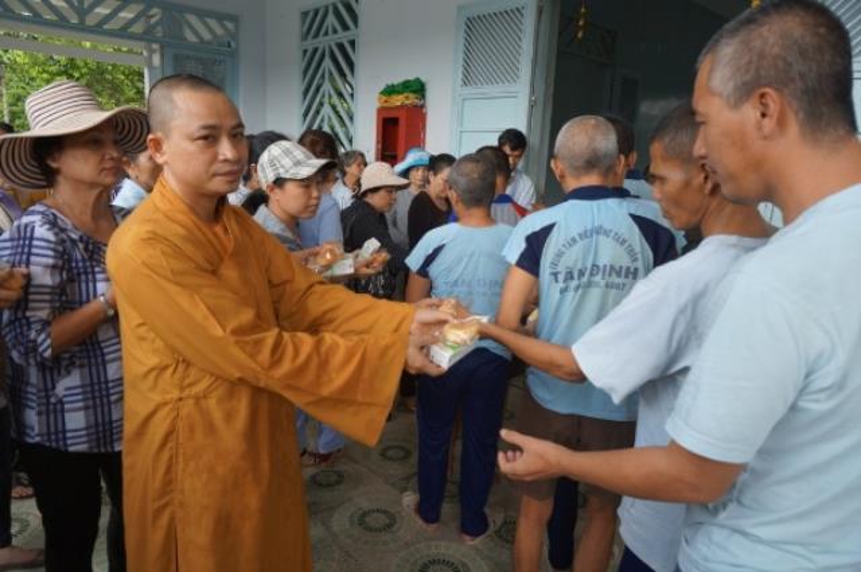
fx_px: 573
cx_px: 430
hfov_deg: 73.8
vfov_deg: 53.0
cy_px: 286
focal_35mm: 24
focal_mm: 16
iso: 400
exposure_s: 1/160
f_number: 4
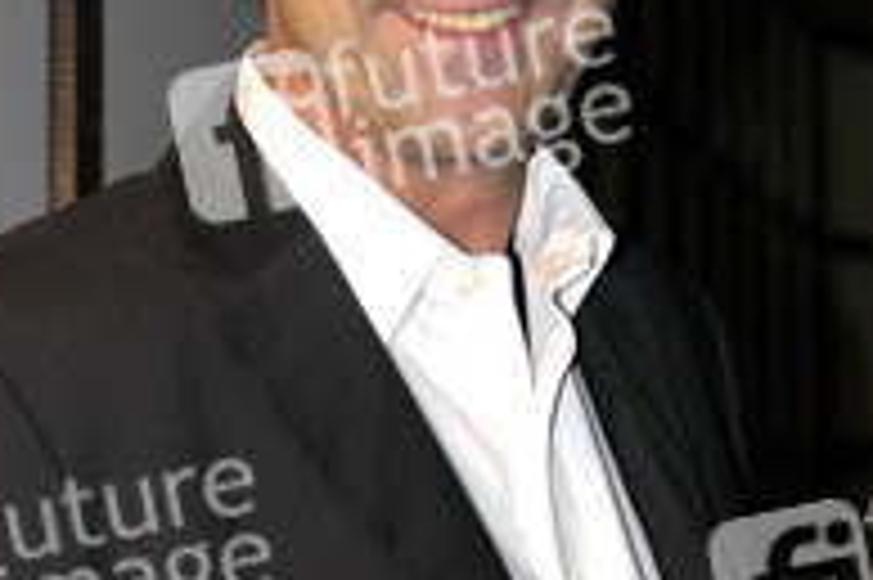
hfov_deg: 15.8
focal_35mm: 130
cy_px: 342
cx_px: 531
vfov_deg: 10.5
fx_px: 3150
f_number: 3.2
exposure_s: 1/125
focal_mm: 42
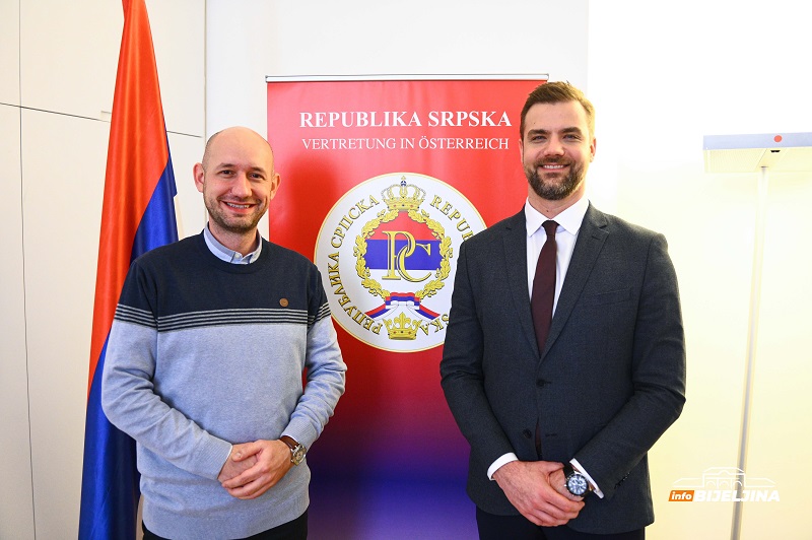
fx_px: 608
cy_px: 270
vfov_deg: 47.9
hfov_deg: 67.4
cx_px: 406
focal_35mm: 27
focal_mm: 27
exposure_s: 1/500
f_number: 2.8
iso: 2500
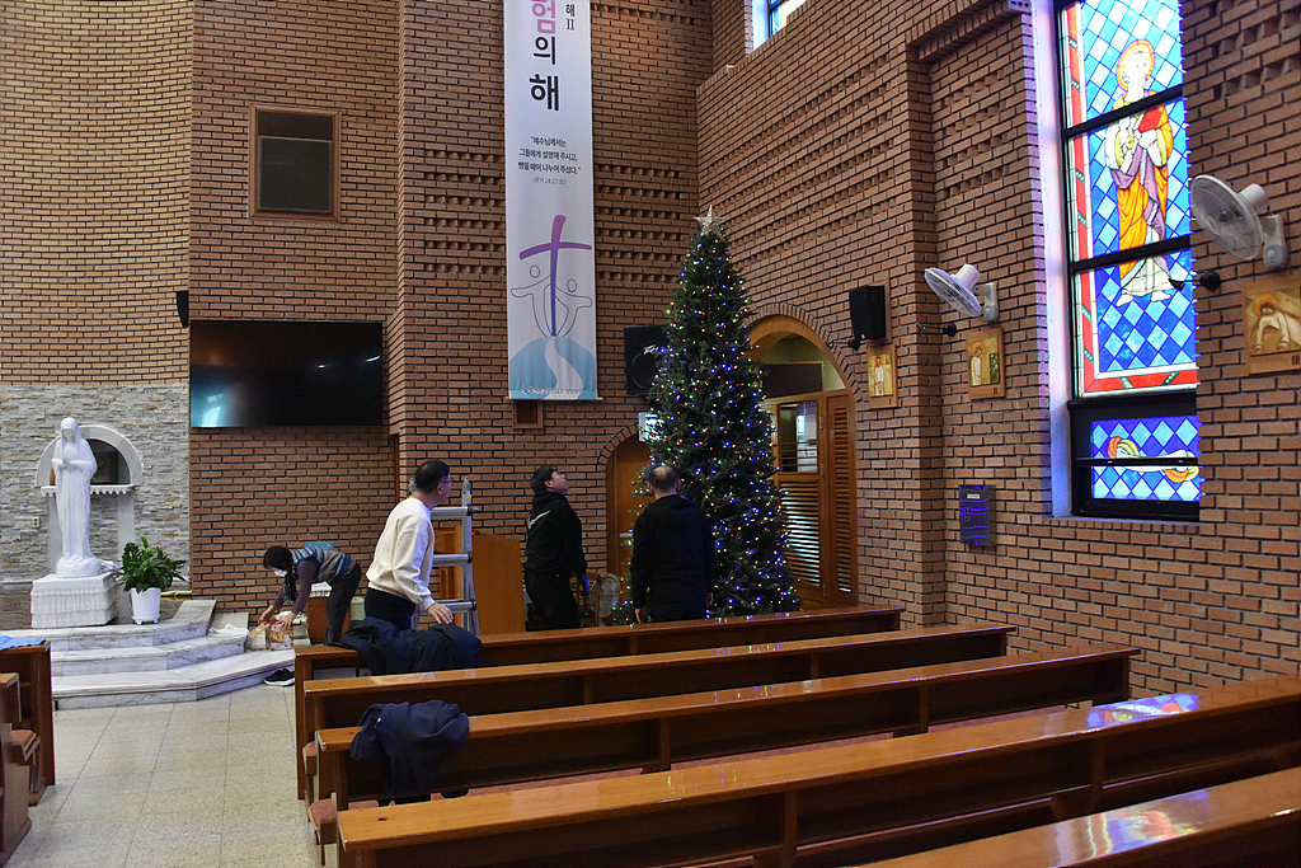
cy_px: 434
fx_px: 1012
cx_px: 650
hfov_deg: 65.5
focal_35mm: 28
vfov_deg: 46.4
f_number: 5.6
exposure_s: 1/125
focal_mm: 28
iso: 6400
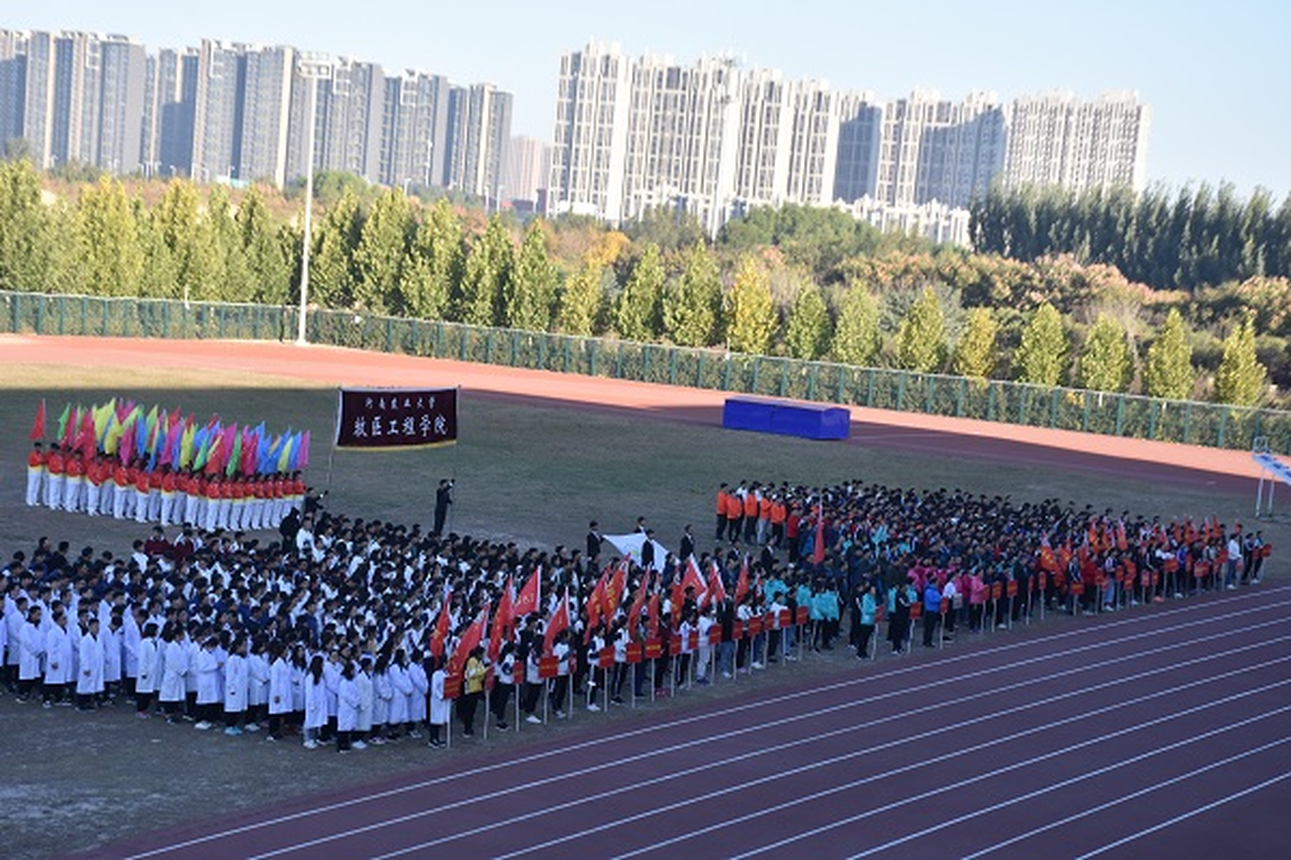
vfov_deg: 17.5
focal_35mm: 78
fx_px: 2797
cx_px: 646
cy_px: 430
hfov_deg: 26.0
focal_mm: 52
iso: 450
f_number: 8
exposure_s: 1/500
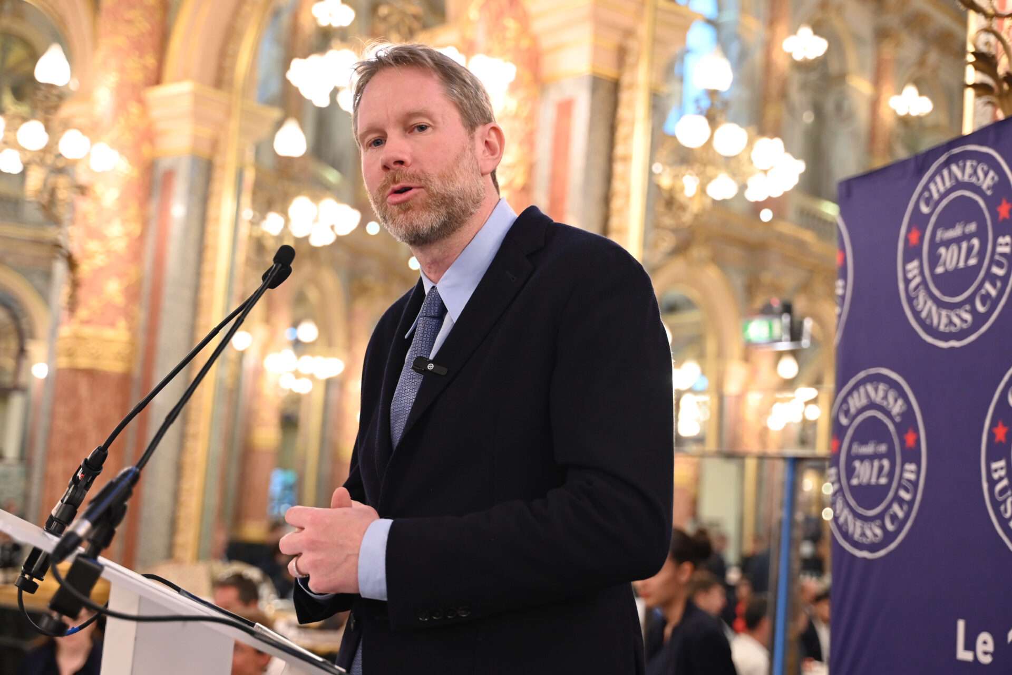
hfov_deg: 39.6
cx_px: 506
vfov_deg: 27.0
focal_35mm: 50
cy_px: 338
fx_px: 1405
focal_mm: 50
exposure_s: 1/125
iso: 2500
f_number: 2.8
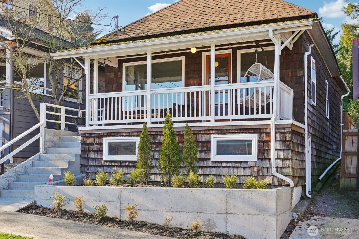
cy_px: 120
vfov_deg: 31.9
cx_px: 180
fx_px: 419
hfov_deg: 46.4
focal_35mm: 42
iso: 160
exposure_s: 1/125
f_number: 8
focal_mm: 28
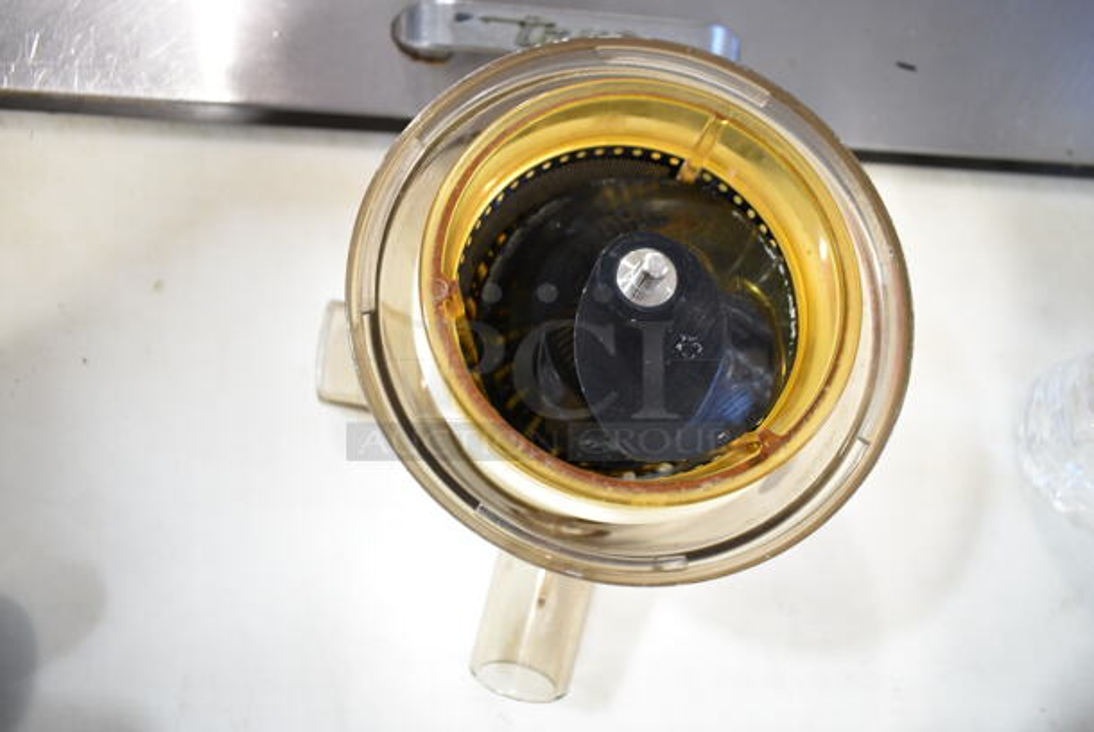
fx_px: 821
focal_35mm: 27
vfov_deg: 48.0
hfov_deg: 67.3
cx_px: 547
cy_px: 366
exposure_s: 1/30
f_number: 3.5
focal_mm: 18
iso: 450
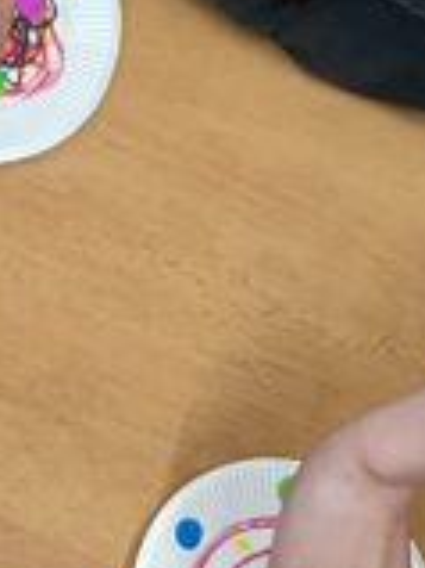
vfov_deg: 10.6
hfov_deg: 7.9
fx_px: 3065
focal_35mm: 187
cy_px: 221
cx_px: 25
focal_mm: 3
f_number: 1.8
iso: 40
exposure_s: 1/60
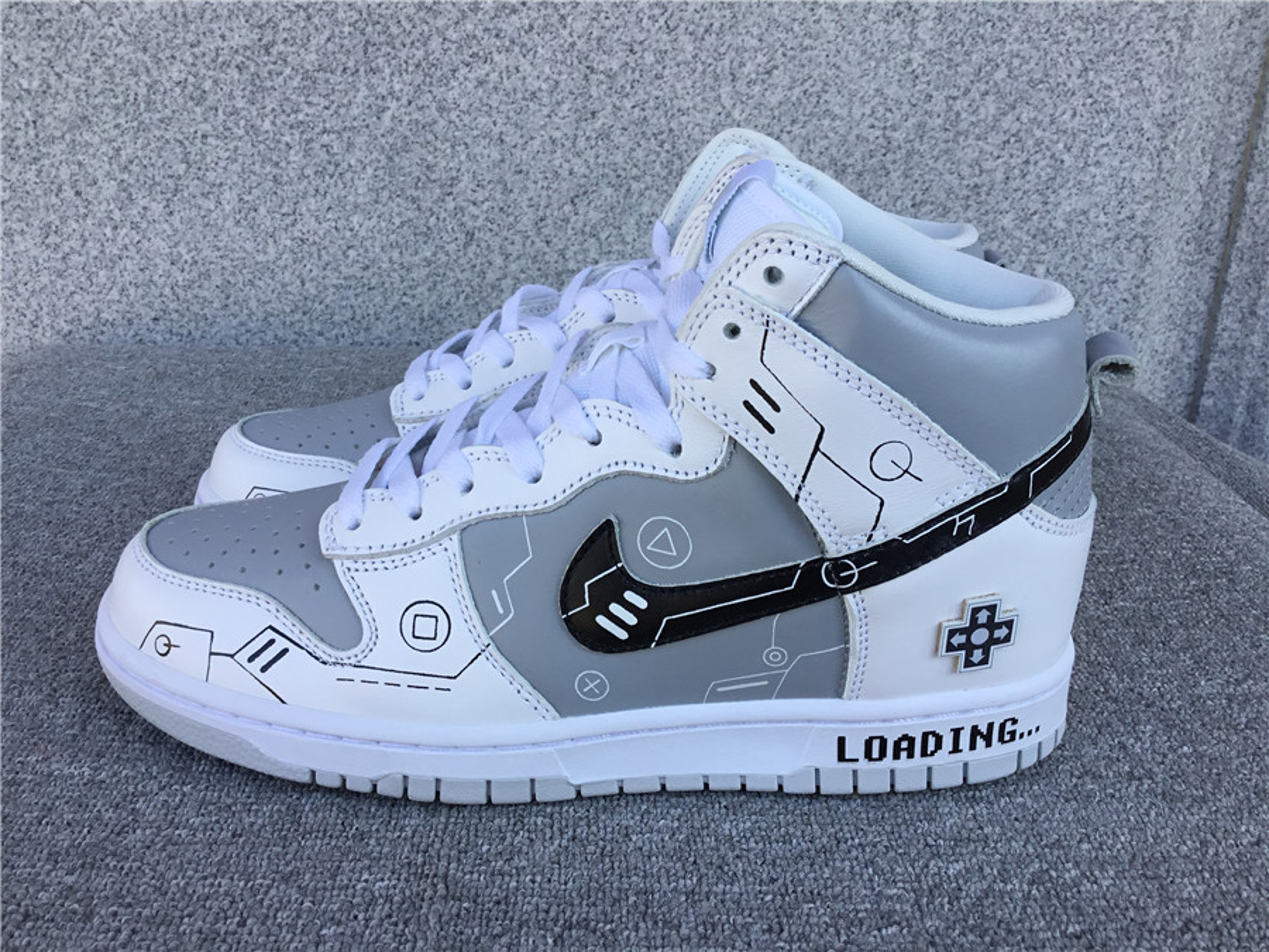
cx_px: 634
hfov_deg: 58.4
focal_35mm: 31
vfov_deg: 45.4
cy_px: 476
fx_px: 1136
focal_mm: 3.3
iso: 25
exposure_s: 1/229
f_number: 2.4
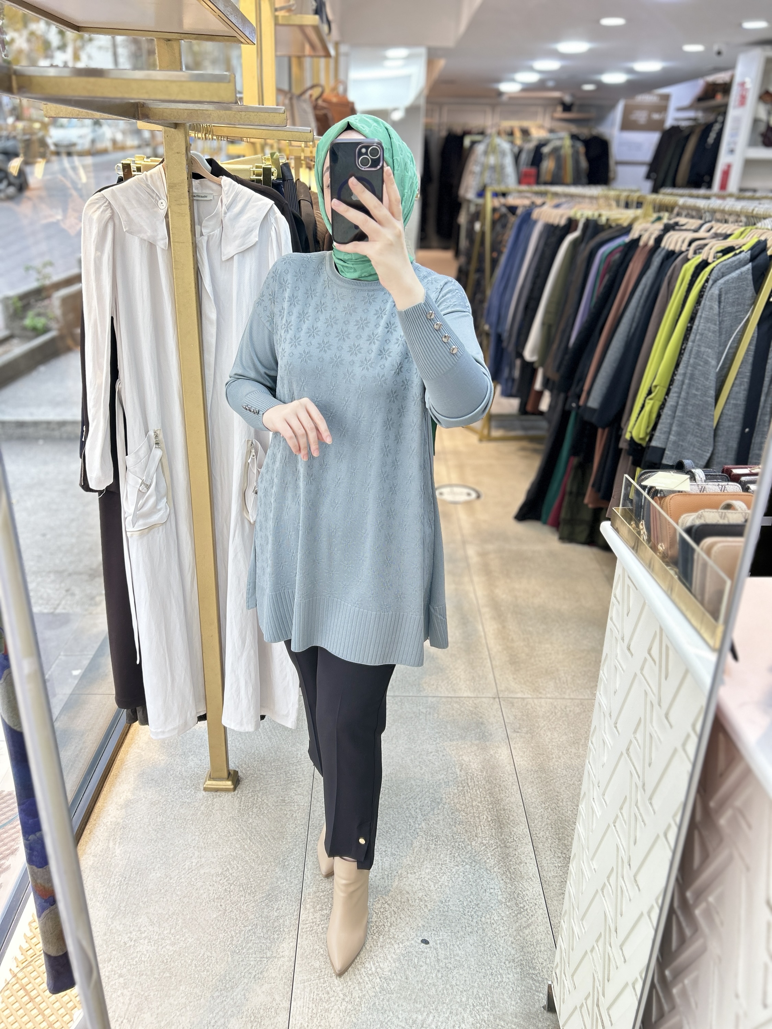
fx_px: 773
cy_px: 514
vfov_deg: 67.3
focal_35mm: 26
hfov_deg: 53.1
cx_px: 386
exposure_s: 1/100
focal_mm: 5.7
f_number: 1.5
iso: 80
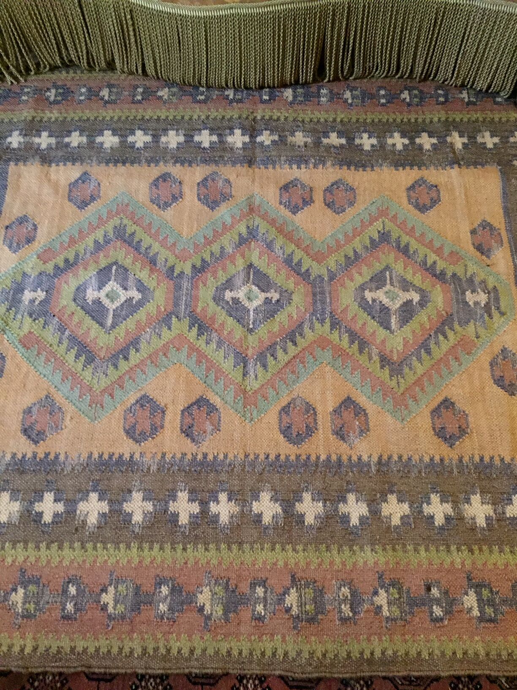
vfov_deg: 61.7
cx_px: 258
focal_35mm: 29
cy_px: 345
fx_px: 577
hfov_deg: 48.2
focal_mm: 4.15
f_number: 2.2
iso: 500
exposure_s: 1/17
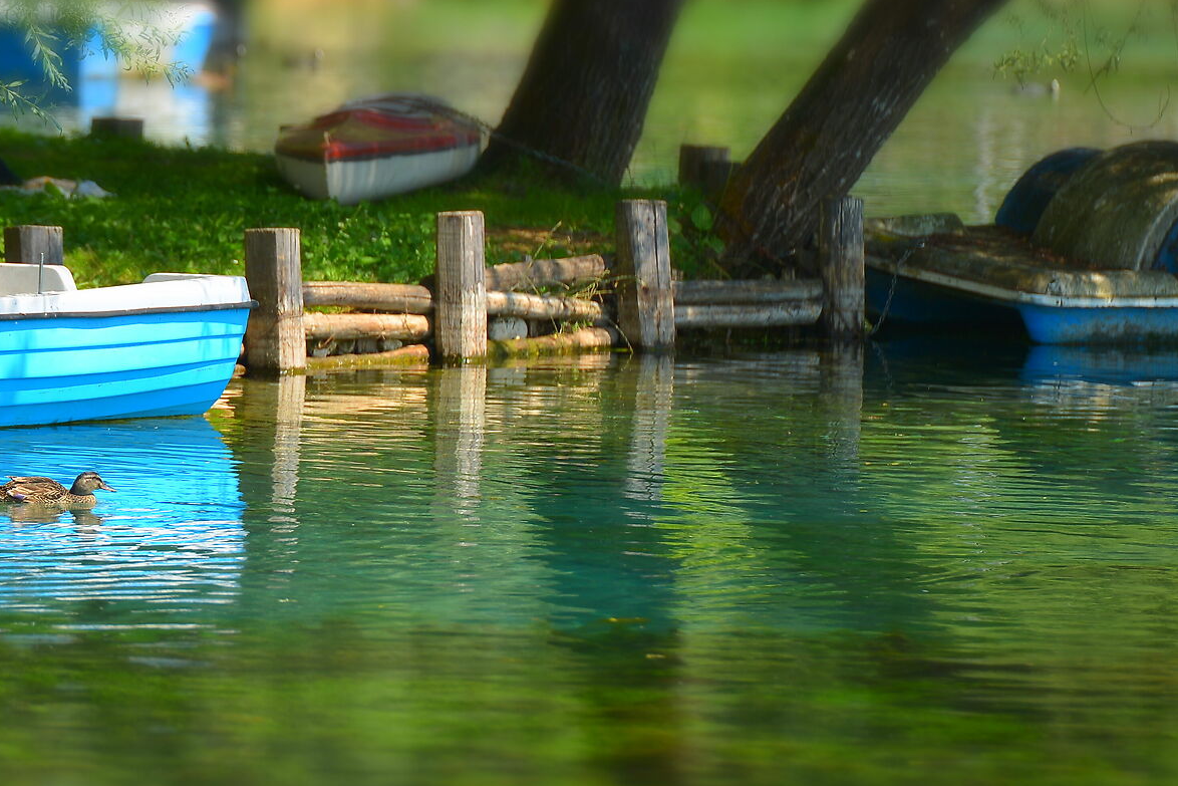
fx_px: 13384
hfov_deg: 5.0
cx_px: 73
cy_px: 388
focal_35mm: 409
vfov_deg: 3.4
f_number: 3.5
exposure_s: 1/800
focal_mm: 200
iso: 100
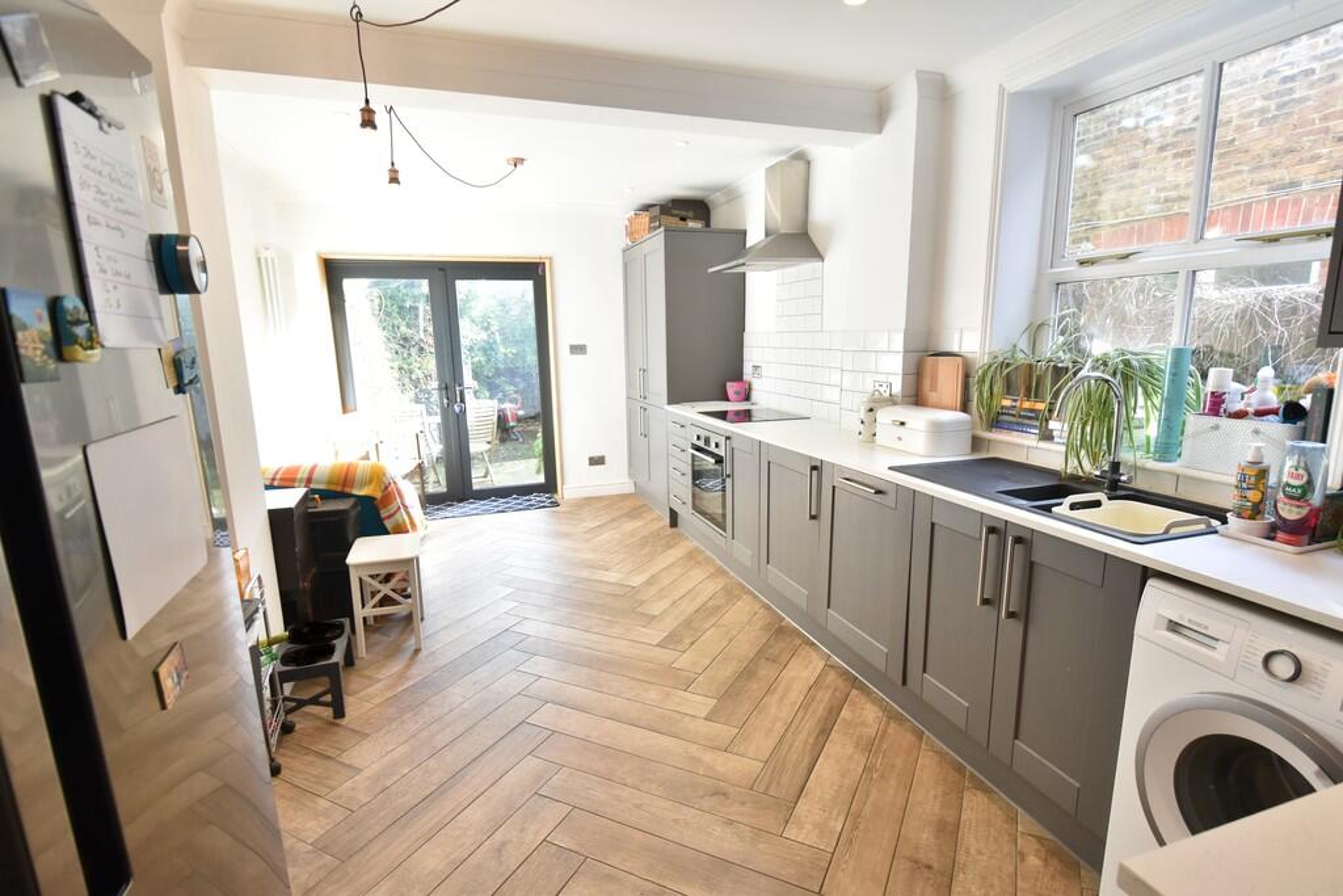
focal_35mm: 18
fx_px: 672
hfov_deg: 90.0
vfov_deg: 67.4
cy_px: 448
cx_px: 672
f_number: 4.5
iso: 500
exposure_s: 1/80
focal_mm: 12
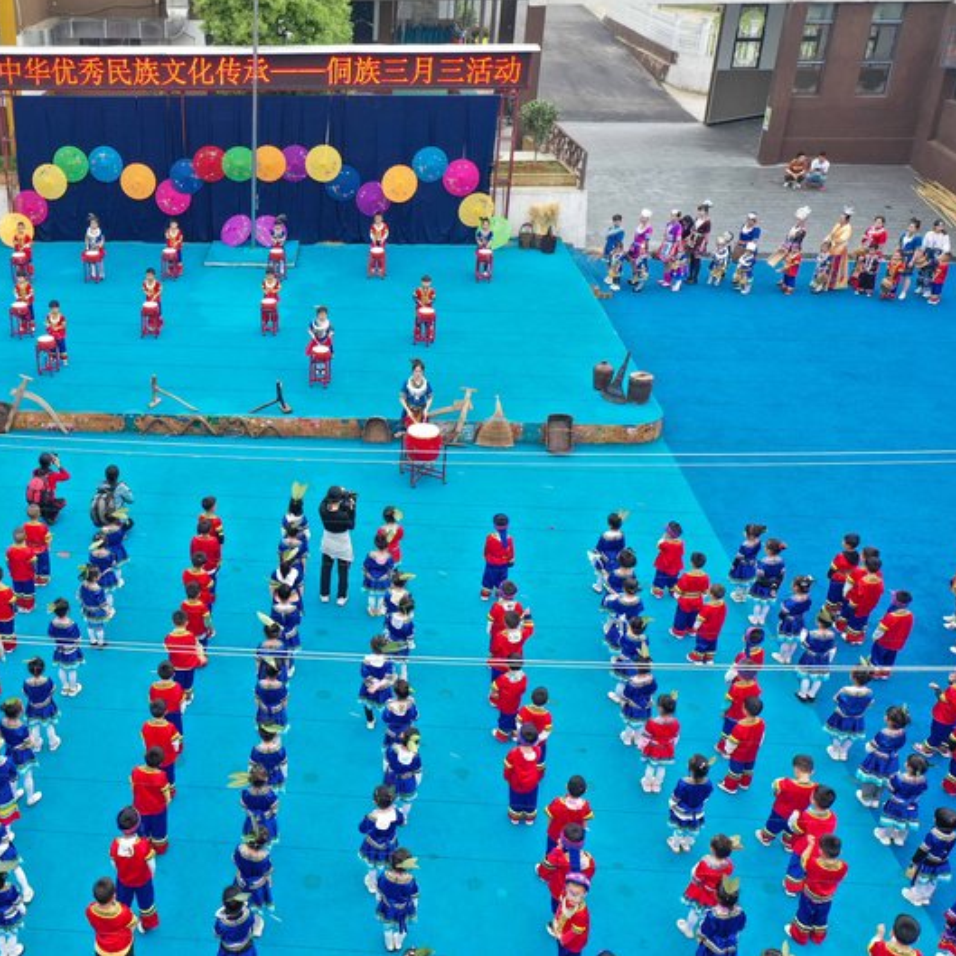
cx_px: 248
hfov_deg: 44.6
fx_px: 1125
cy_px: 476
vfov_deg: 46.0
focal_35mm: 36
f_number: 3.5
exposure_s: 1/80
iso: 100
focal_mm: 10.26
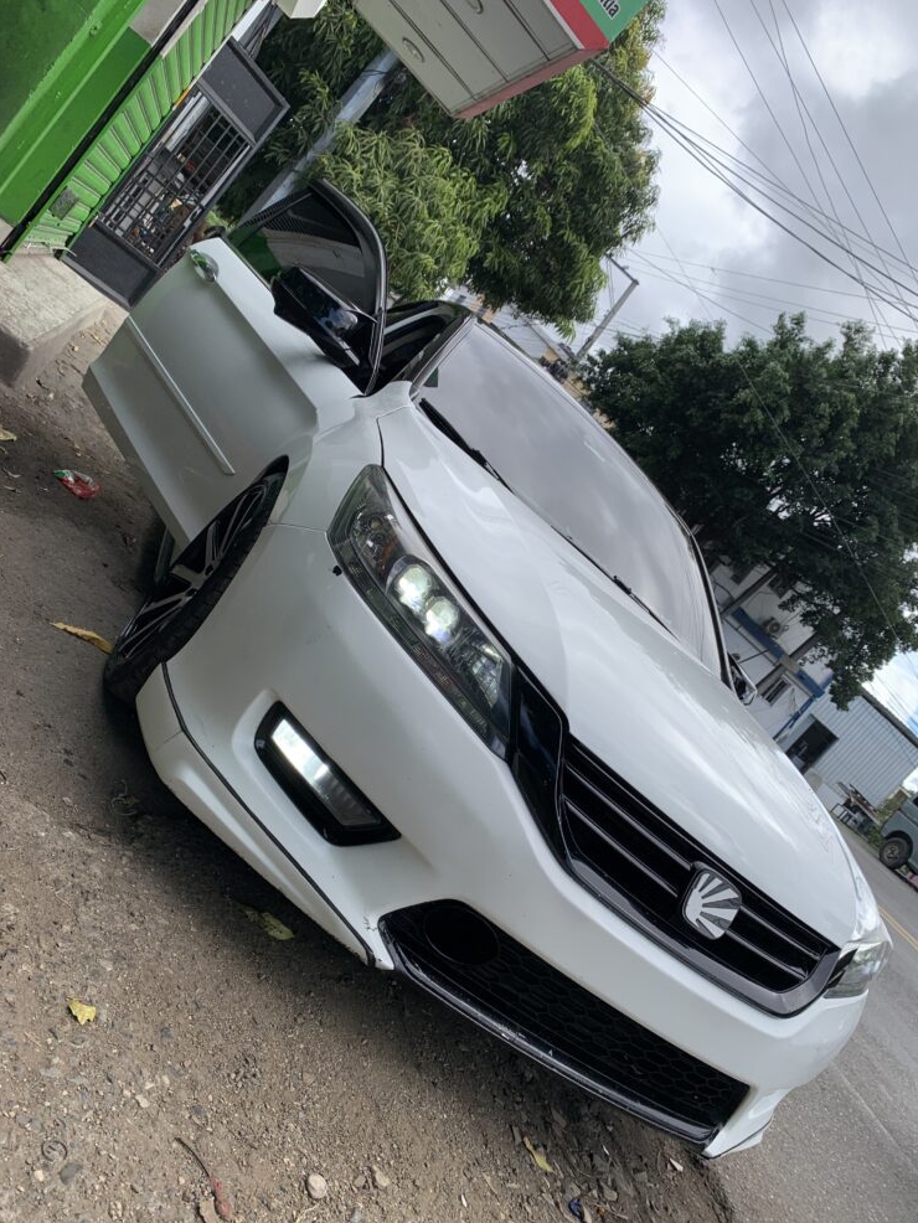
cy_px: 625
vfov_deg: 65.3
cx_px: 471
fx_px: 954
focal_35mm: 27
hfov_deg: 51.4
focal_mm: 4.25
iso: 25
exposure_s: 1/1076
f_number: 1.8
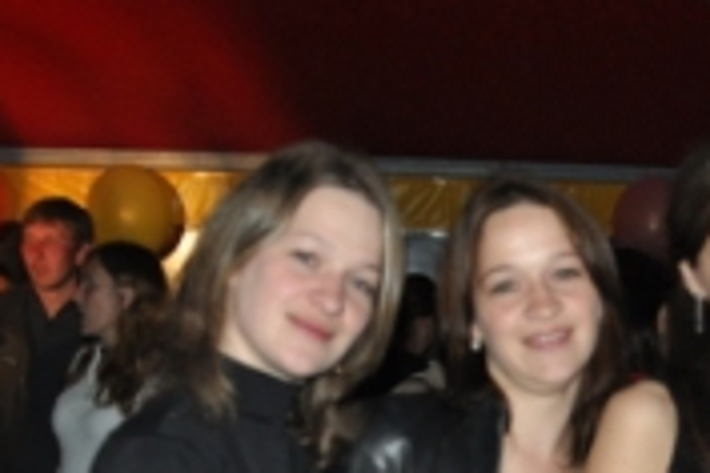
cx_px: 590
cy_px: 497
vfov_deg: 17.4
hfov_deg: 26.1
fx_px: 1499
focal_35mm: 76
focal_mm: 20
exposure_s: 1/60
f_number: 3.8
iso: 800
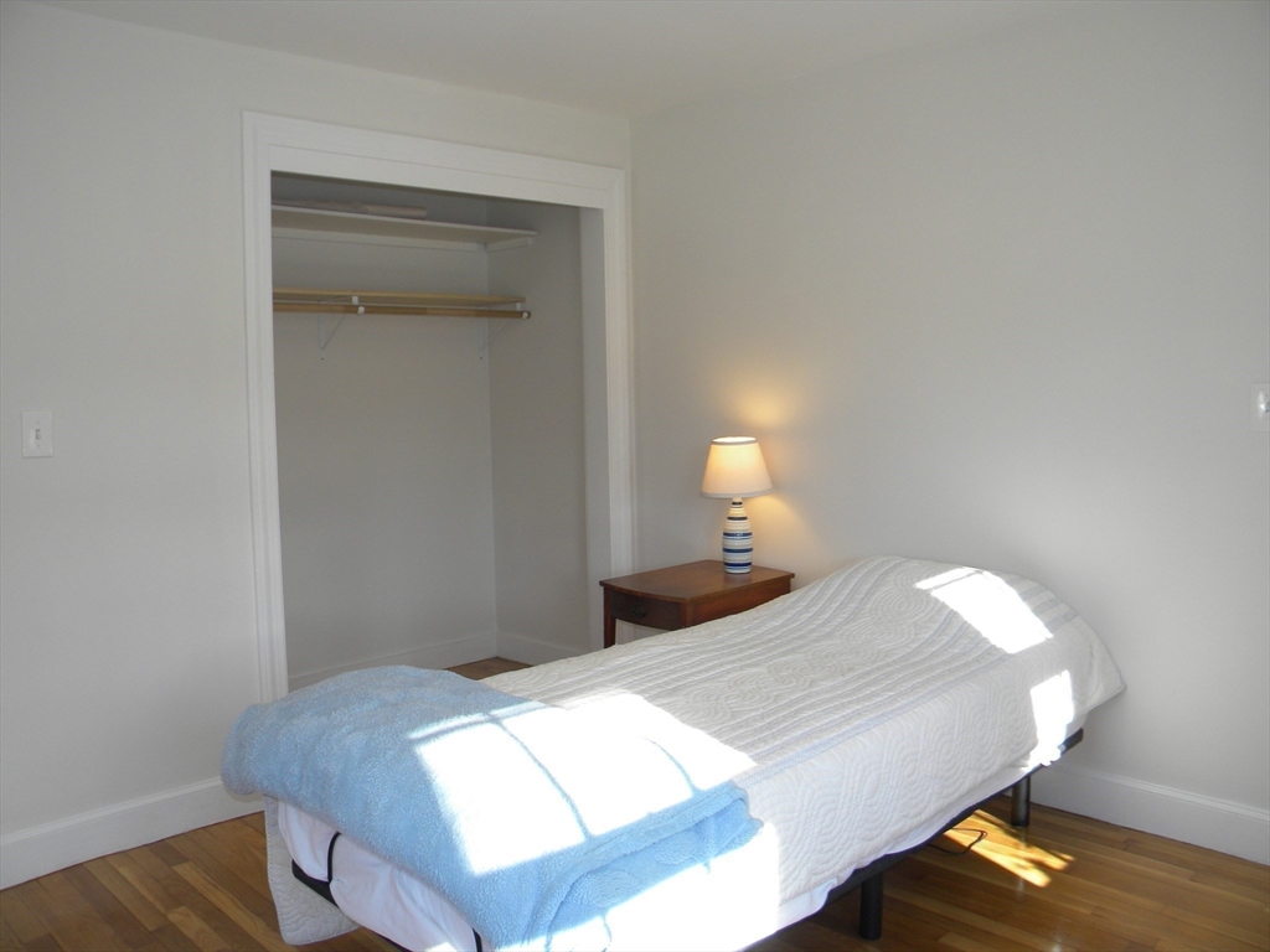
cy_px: 476
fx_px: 1027
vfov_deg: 49.7
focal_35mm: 28
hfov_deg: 63.4
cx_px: 635
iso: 80
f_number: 3.5
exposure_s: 1/63.3
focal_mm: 5
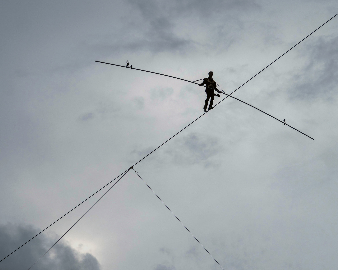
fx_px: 1270
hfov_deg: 15.2
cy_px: 134
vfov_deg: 12.1
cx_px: 151
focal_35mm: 127
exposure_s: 1/4000
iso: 100
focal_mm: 75
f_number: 3.2
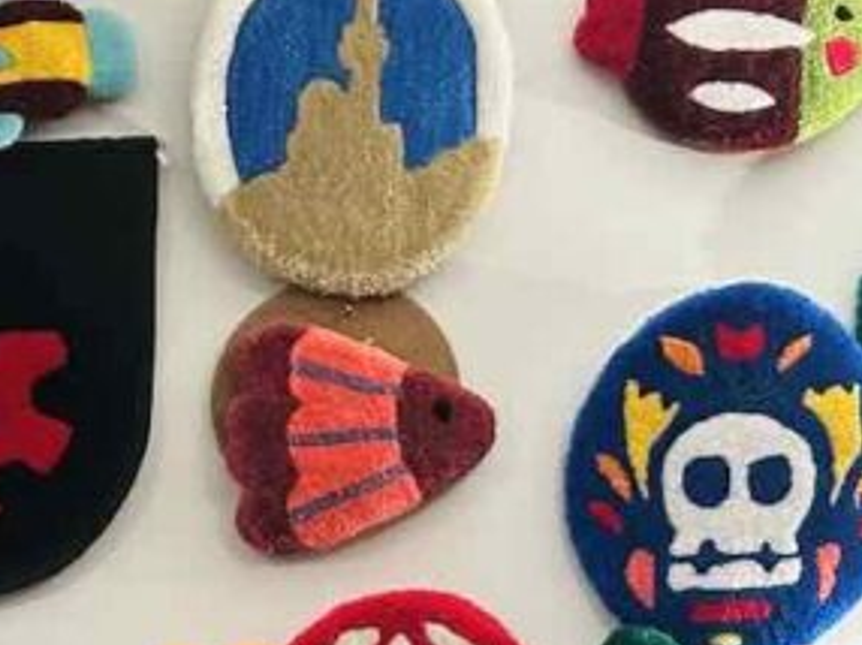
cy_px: 1142
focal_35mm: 172
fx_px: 4280
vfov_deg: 8.3
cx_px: -678
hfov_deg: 10.8
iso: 160
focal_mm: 6.86
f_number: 1.78
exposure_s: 1/50
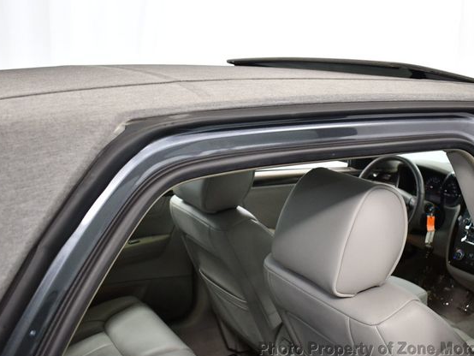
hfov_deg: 46.8
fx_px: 548
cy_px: 182
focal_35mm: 40
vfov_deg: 36.0
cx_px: 248
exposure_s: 1/125
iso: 1400
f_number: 3.5
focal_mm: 18
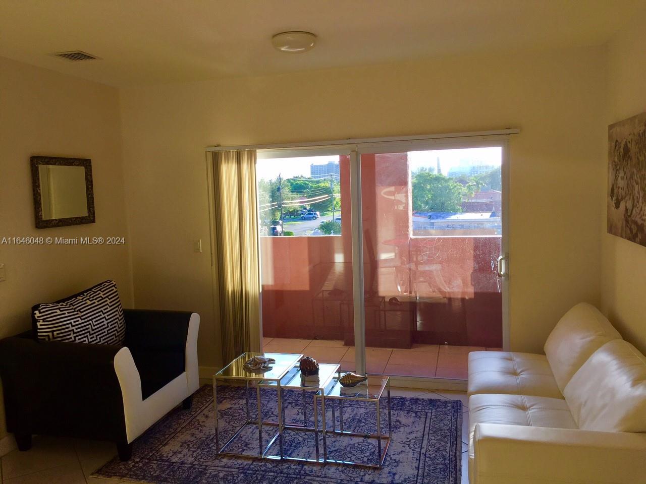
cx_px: 323
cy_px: 242
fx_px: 541
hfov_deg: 61.7
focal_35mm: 29
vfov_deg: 48.2
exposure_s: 1/225
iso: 32
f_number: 2.2
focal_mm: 4.15
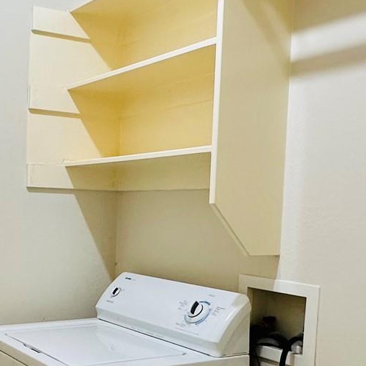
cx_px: 15
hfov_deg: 31.8
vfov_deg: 33.7
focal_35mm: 50
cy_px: 250
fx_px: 598
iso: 200
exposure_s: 1/60
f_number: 2.2
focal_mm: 2.22
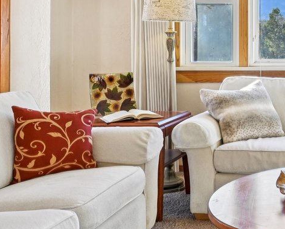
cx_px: 354
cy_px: 38
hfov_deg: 28.2
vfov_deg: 26.1
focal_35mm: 57
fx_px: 481
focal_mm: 14
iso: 160
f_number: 11
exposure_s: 1/15
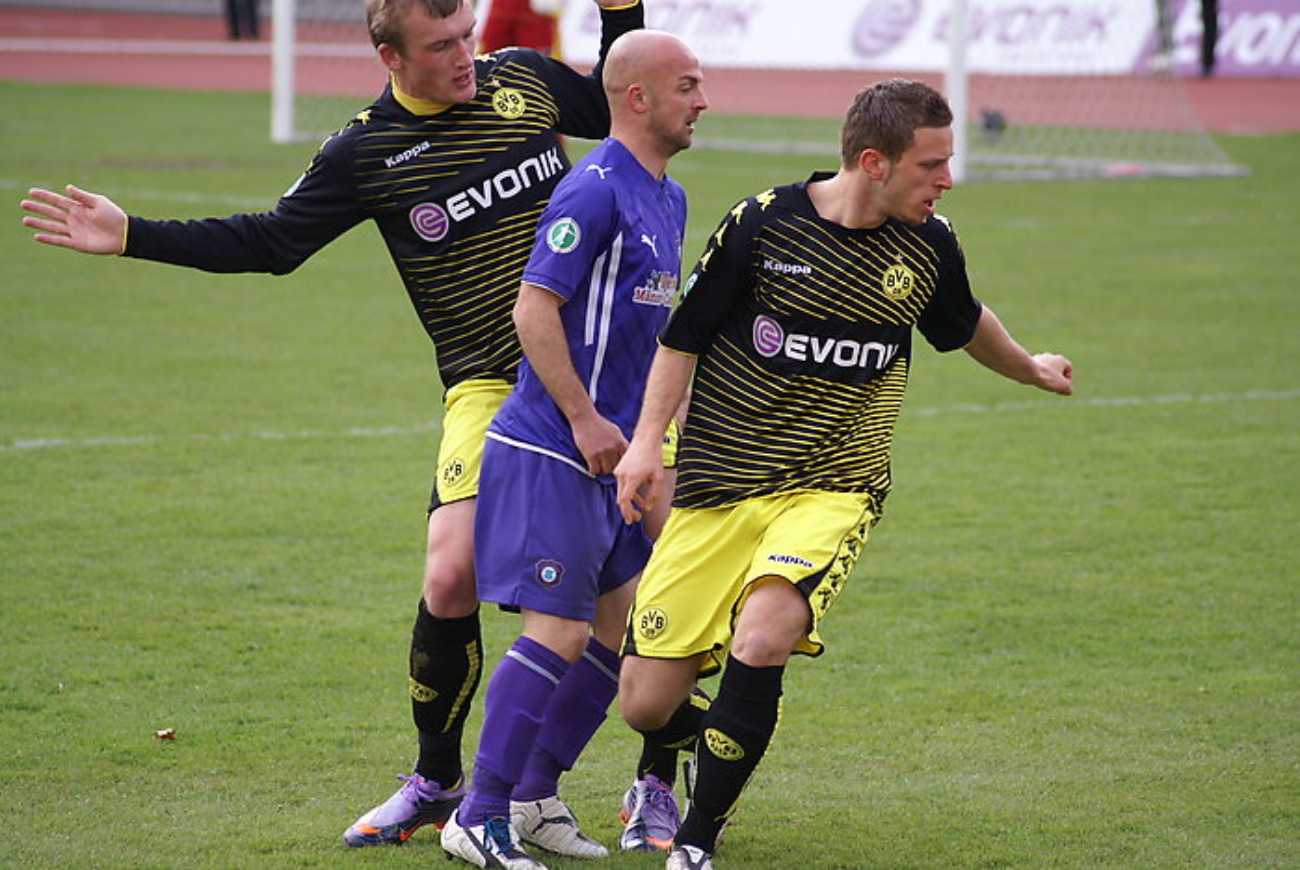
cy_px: 435
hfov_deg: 9.1
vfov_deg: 6.1
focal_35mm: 225
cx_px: 650
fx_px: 8135
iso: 400
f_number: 4.5
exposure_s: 1/500
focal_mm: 150
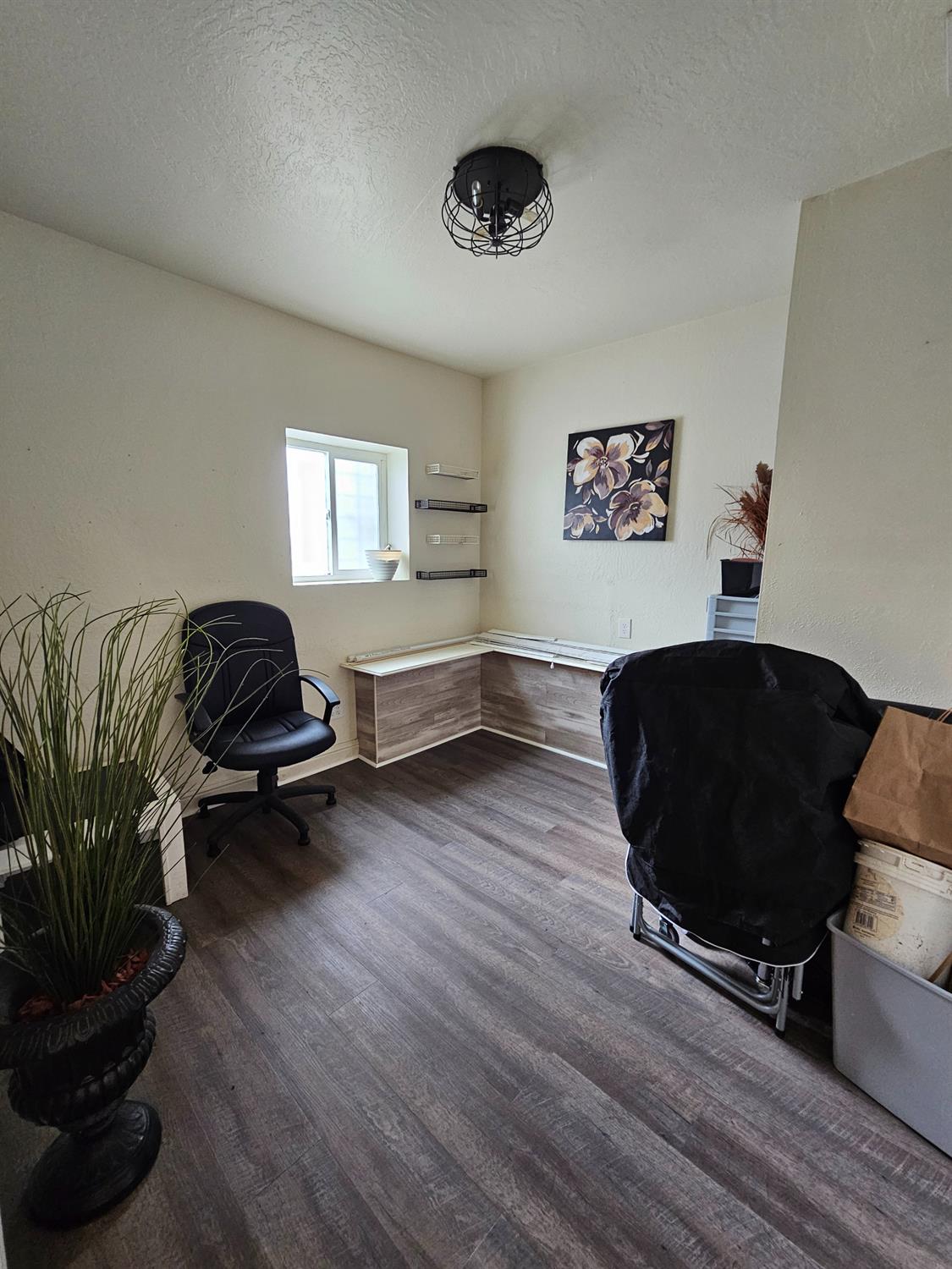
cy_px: 634
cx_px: 476
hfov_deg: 89.9
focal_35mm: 13
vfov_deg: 106.2
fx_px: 477
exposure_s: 1/60
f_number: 2.2
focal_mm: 2.2
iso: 250
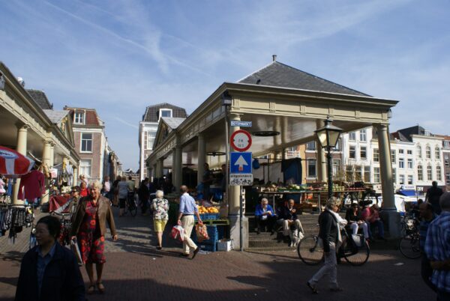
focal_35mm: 27
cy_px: 150
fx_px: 338
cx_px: 225
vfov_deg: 48.1
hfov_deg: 67.3
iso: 100
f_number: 10
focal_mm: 18
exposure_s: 1/200
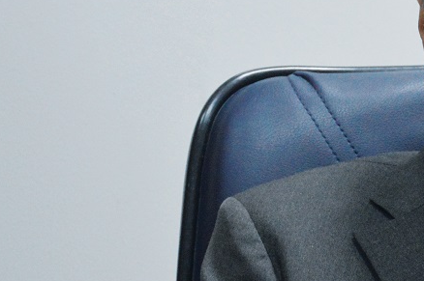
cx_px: 514
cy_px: 139
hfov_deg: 7.7
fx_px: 3106
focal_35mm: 264
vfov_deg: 5.2
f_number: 5.3
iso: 3200
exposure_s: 1/80
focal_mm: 70
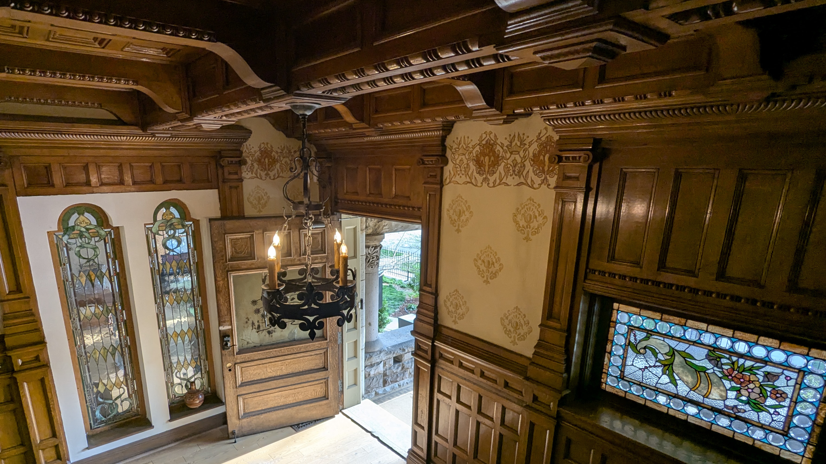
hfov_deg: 86.2
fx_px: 438
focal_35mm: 20
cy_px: 290
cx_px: 362
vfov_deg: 55.2
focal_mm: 2.35
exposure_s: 1/106
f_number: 2.2
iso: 72
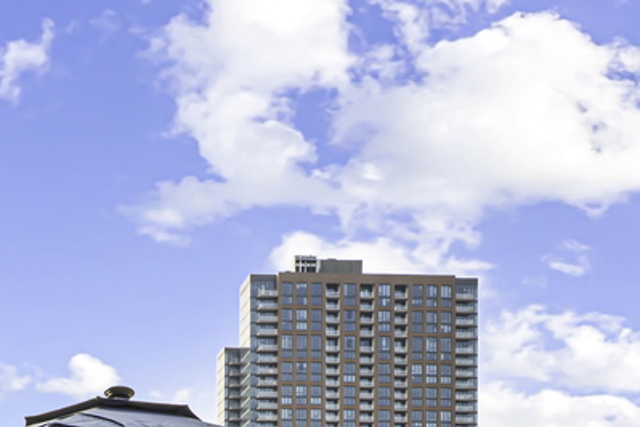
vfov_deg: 17.6
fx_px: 1155
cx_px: 18
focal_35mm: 65
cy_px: 727
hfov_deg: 29.2
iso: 200
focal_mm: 16
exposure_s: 1/50
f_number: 9
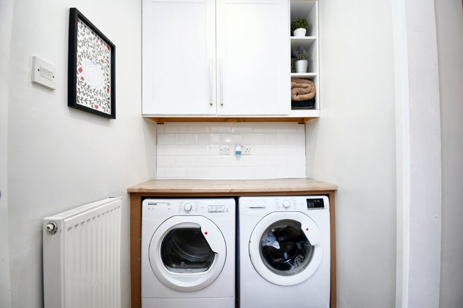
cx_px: 232
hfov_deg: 100.4
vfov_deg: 77.3
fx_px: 193
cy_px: 154
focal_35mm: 15
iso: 560
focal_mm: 10
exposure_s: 1/40
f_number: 4.5
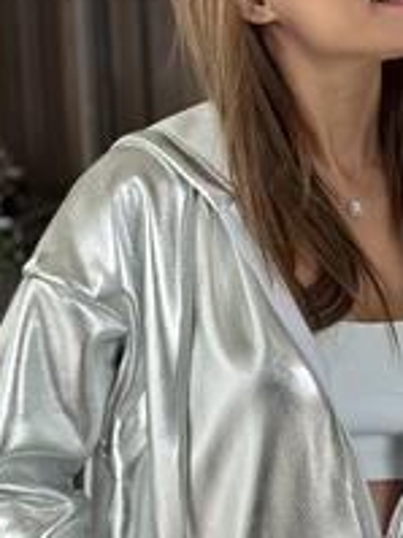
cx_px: 354
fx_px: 1896
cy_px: 362
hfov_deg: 12.1
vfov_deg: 16.1
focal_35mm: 122
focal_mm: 6.86
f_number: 1.78
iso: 320
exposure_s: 1/46
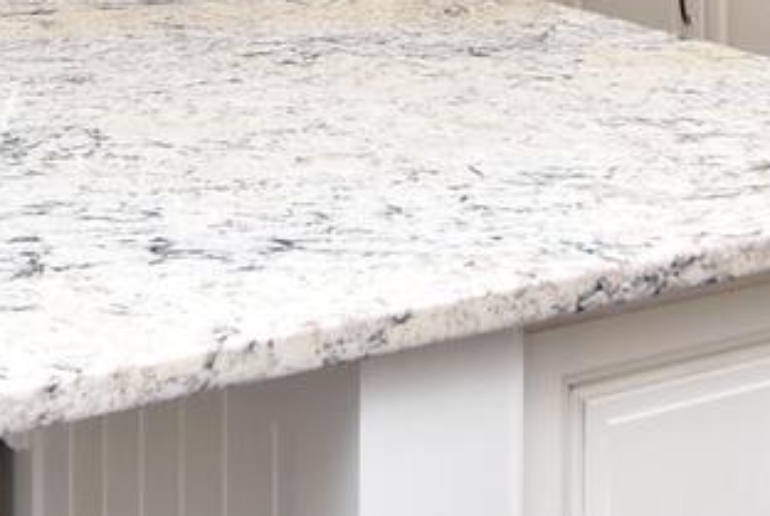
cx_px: 346
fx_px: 1778
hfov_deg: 24.4
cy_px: -316
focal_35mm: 83
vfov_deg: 15.0
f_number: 8
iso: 800
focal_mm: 12
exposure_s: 1/100
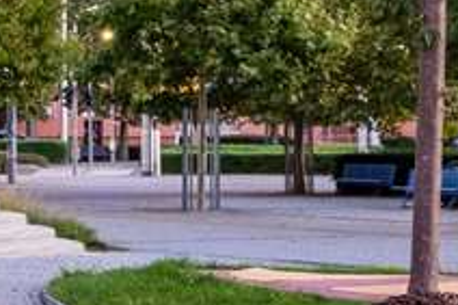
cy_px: -218
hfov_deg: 12.5
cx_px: 4
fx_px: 2072
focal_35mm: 163
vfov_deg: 8.1
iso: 200
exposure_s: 1/10
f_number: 10
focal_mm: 15.1
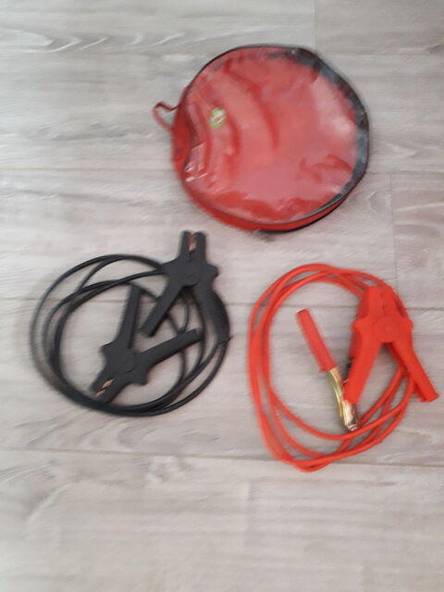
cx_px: 222
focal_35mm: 27
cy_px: 296
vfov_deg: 65.3
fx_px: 462
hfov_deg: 51.4
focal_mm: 3.6
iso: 400
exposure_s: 1/20
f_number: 1.9
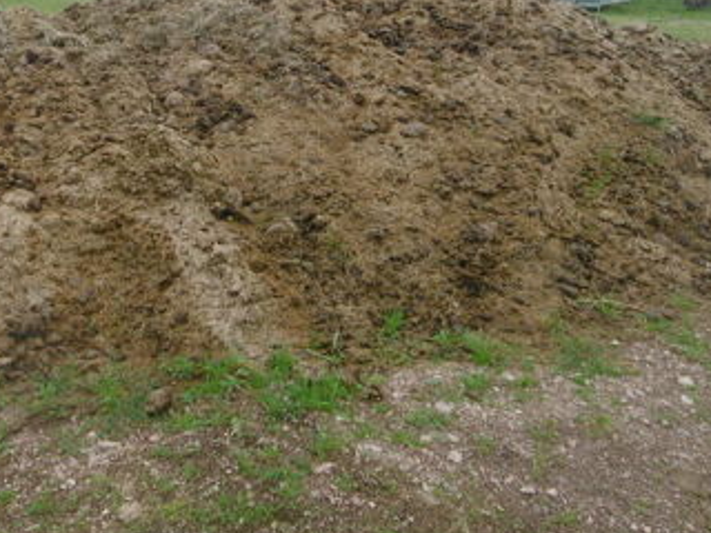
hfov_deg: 51.1
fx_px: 739
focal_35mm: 36
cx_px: 291
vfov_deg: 38.8
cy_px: 144
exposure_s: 1/640
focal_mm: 4.3
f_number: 3.1
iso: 100
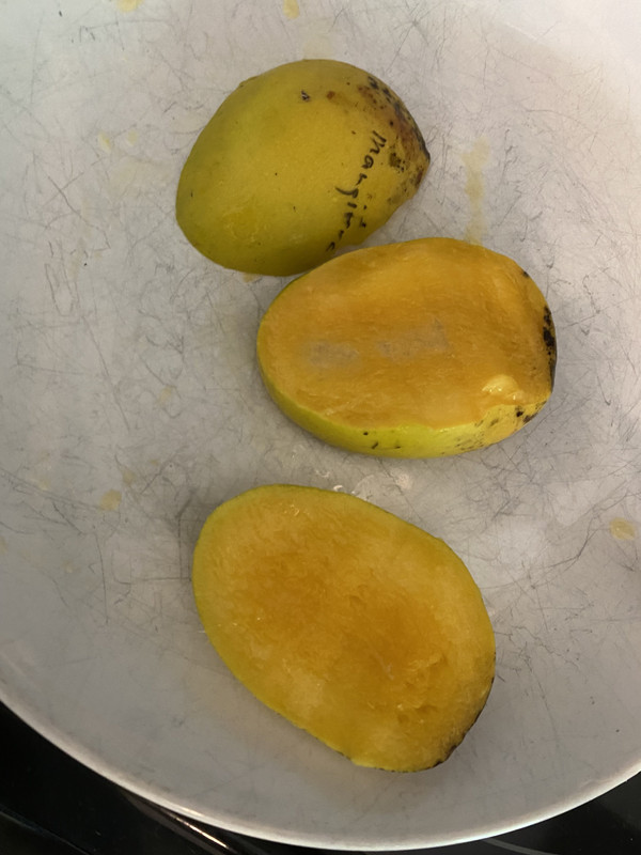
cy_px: 428
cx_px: 320
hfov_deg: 53.1
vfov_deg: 67.3
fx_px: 642
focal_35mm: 26
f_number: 1.8
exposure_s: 1/40
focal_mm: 4.25
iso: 400
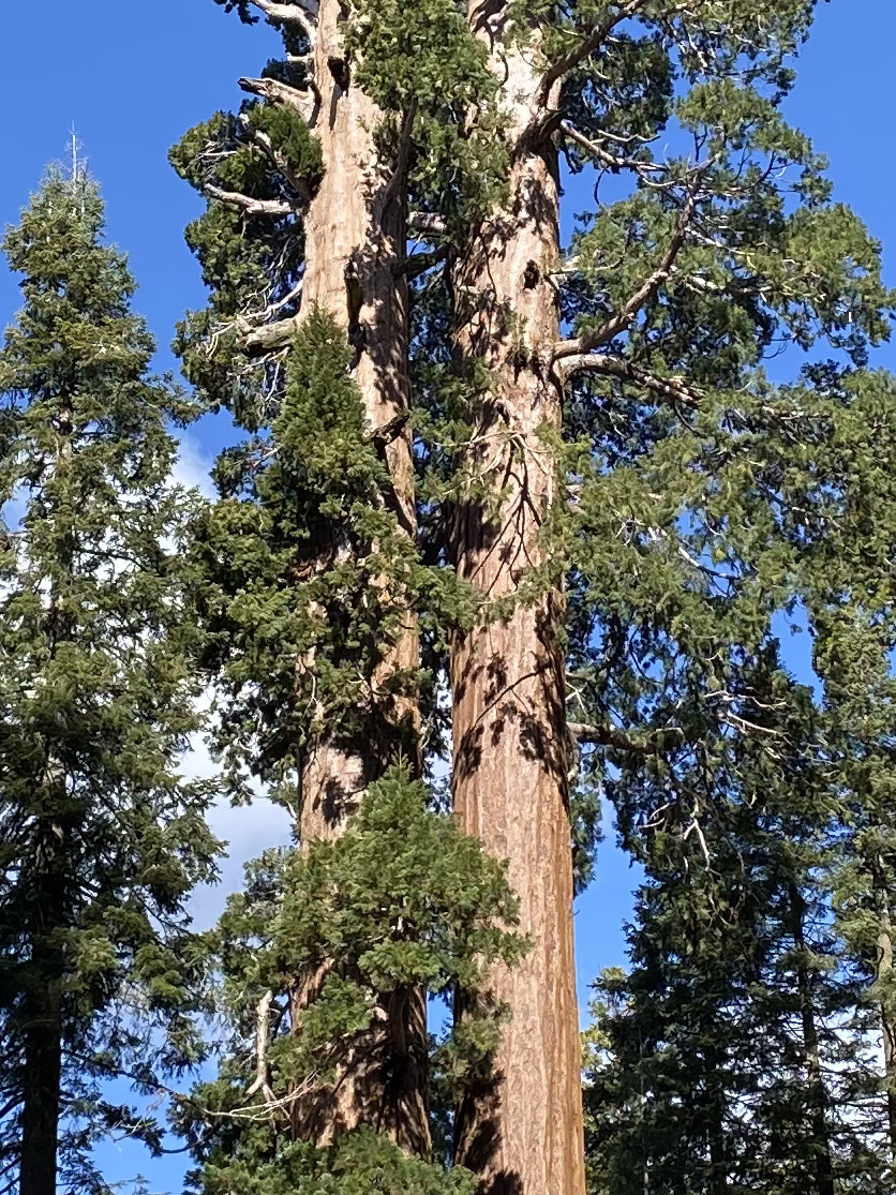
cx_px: 437
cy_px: 309
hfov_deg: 15.7
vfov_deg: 20.7
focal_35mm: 94
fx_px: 3245
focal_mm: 4.25
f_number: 1.8
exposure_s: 1/1124
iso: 32
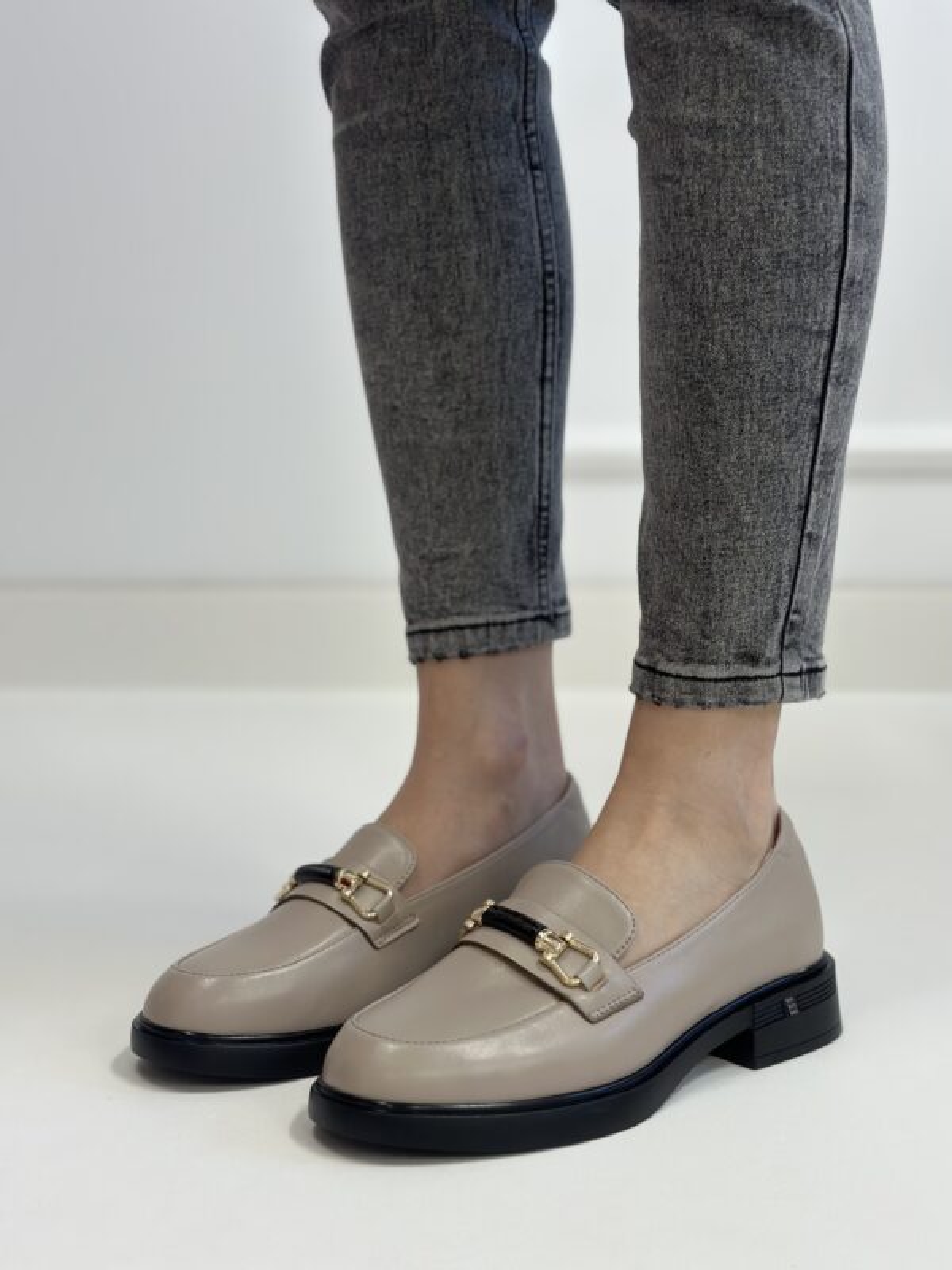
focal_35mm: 48
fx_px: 1760
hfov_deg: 30.3
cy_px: 635
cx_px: 476
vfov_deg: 39.7
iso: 125
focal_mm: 6.86
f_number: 1.78
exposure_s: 1/100
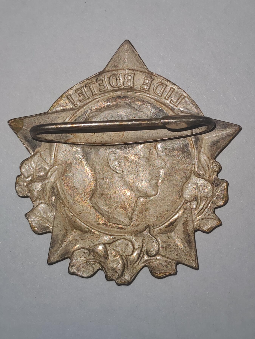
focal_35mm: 68
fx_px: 668
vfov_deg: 28.6
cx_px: 128
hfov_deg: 21.6
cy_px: 170
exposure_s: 1/100
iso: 64
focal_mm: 5.52
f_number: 1.95
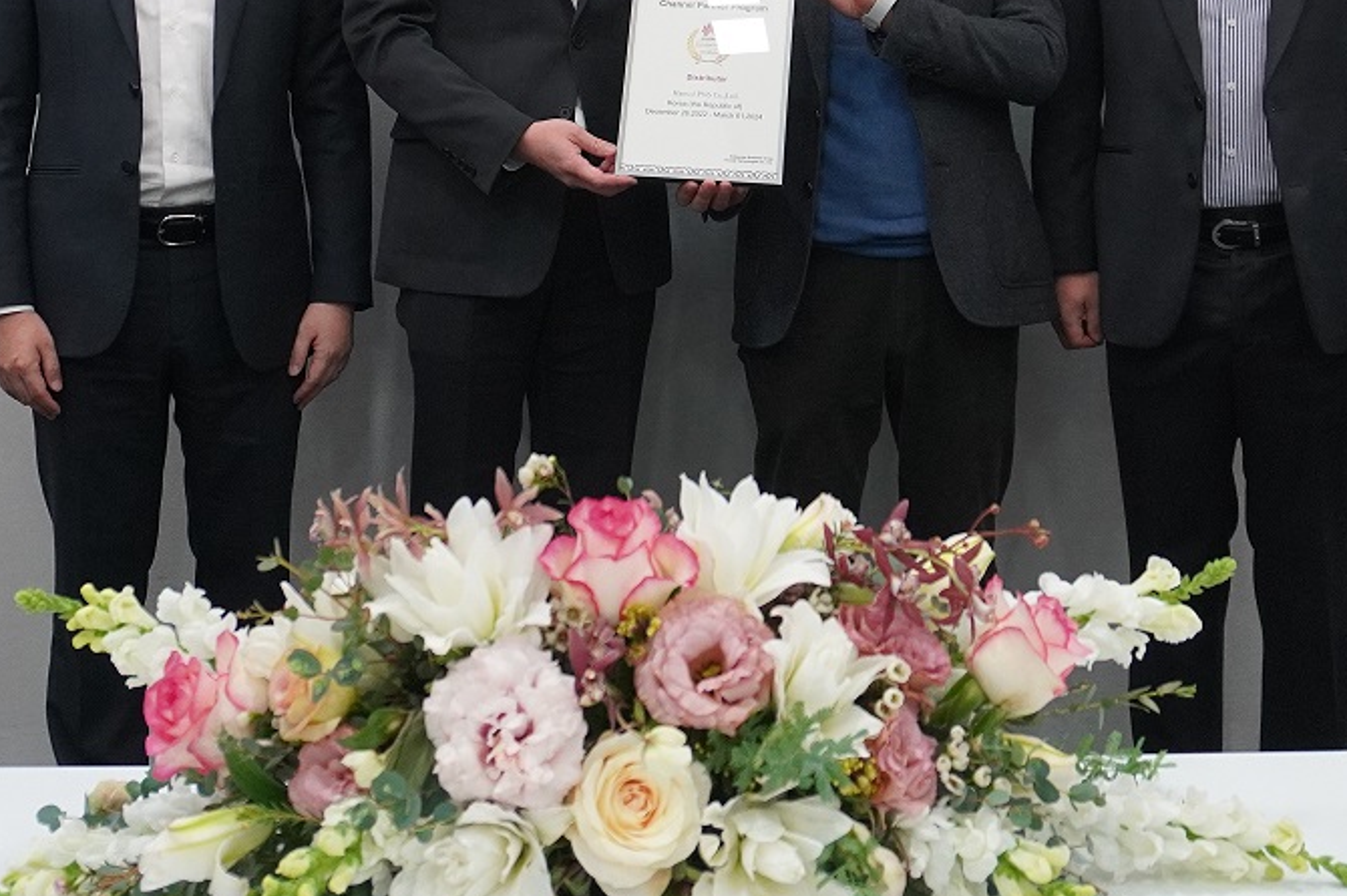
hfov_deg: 35.0
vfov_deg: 22.8
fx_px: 2136
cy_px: 2
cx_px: 728
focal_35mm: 57
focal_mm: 17
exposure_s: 1/160
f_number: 4
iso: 1600
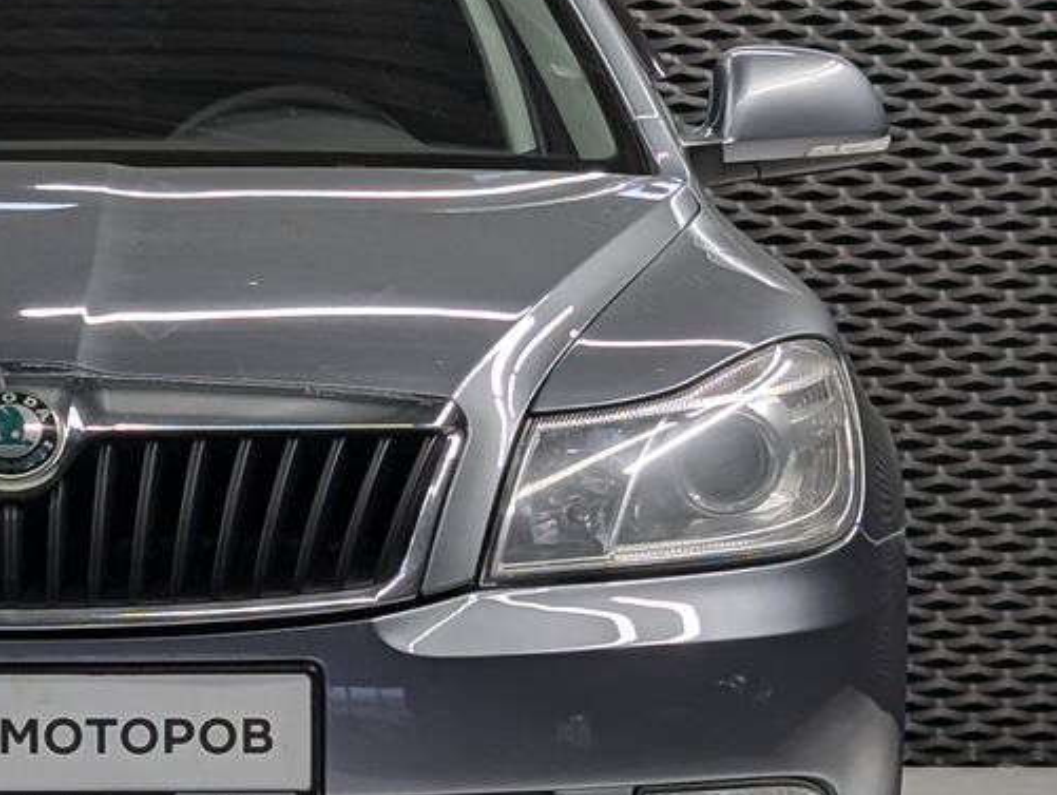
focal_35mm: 184
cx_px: -23
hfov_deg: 10.6
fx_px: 5625
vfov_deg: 8.1
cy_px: 413
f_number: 1.85
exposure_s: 1/95.8
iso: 42
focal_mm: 6.81
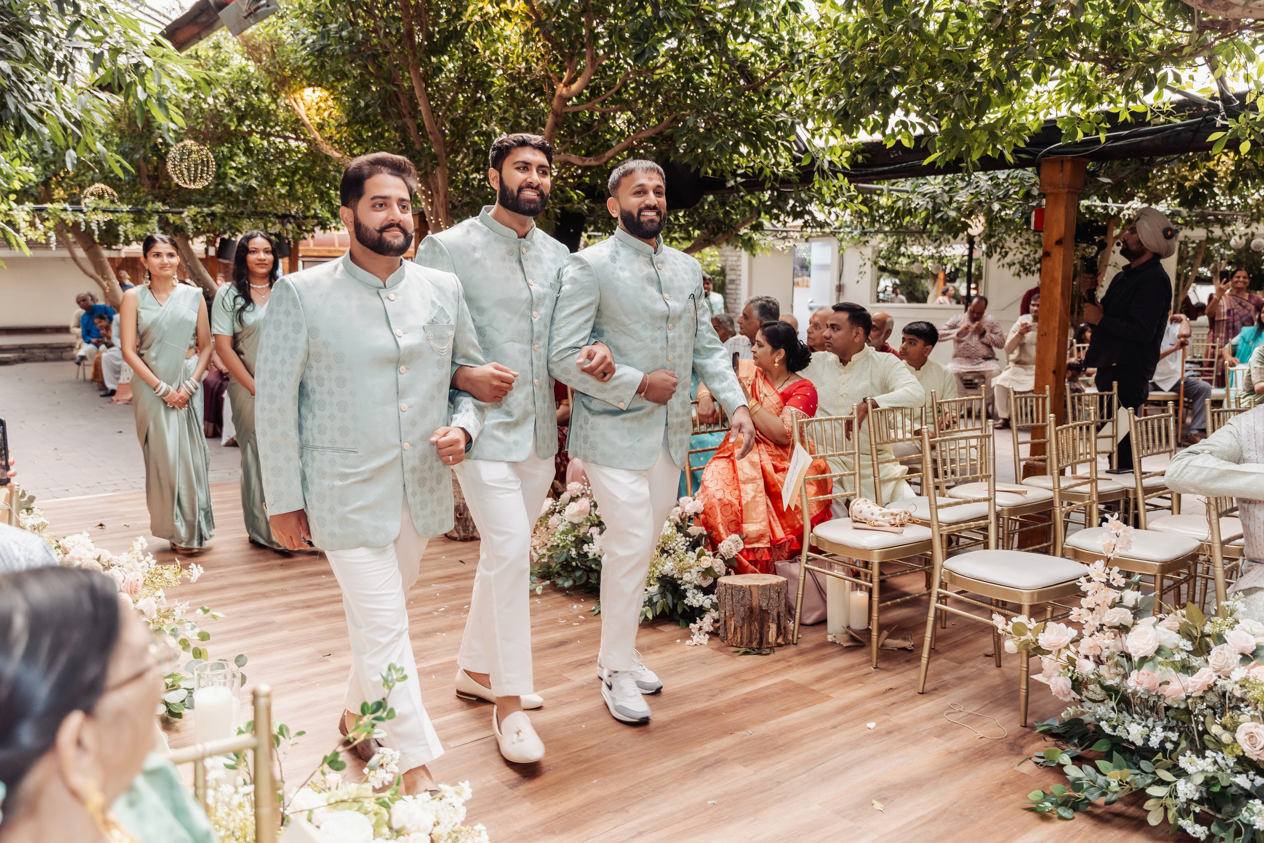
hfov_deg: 63.3
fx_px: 1025
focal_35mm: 29
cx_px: 632
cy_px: 422
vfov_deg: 44.7
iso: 320
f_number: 2.8
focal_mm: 29.2
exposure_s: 1/250
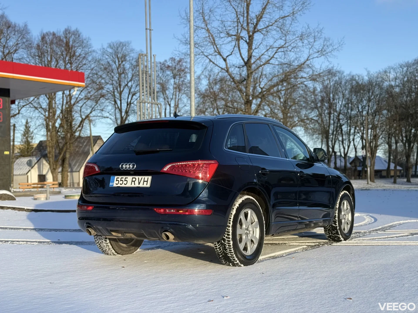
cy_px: 156
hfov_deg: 39.7
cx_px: 209
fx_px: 580
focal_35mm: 48
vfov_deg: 30.3
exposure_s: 1/1285
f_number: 1.78
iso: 100
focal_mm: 6.76
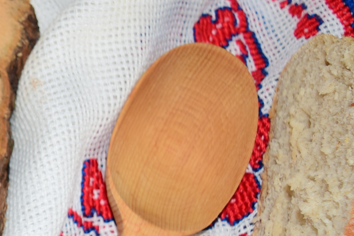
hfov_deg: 14.8
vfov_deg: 10.9
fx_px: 1239
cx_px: -225
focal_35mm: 126
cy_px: 176
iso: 100
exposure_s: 1/60
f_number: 4
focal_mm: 24
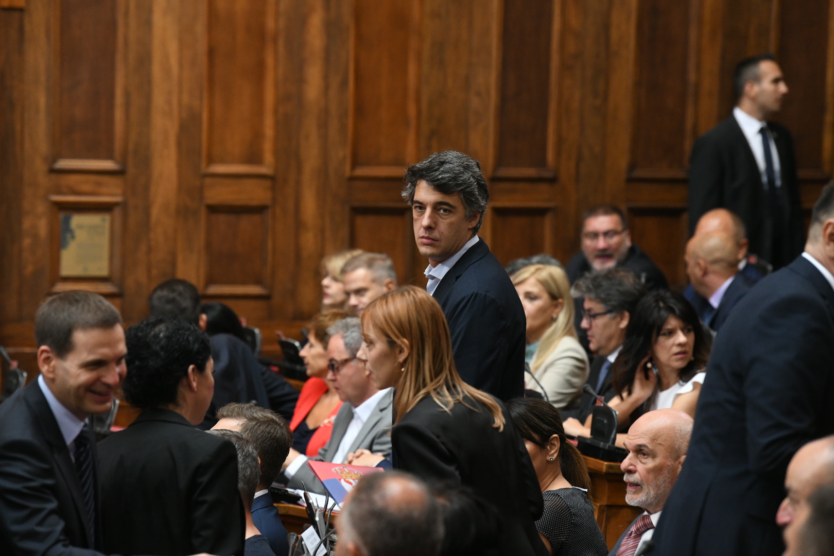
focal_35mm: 185
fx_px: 4285
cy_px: 278
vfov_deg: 7.4
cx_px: 417
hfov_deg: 11.1
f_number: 4.5
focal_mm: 185
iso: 4000
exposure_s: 1/500
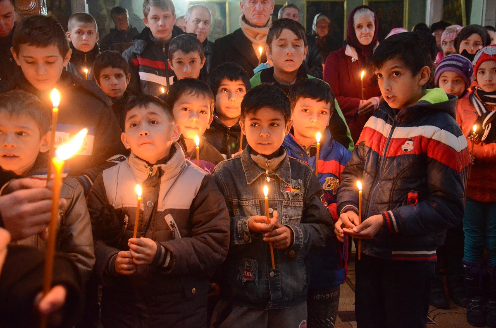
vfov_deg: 25.6
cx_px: 248
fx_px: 722
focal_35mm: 52
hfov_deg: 37.9
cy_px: 164
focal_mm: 35
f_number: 4.5
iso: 6400
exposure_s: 1/40
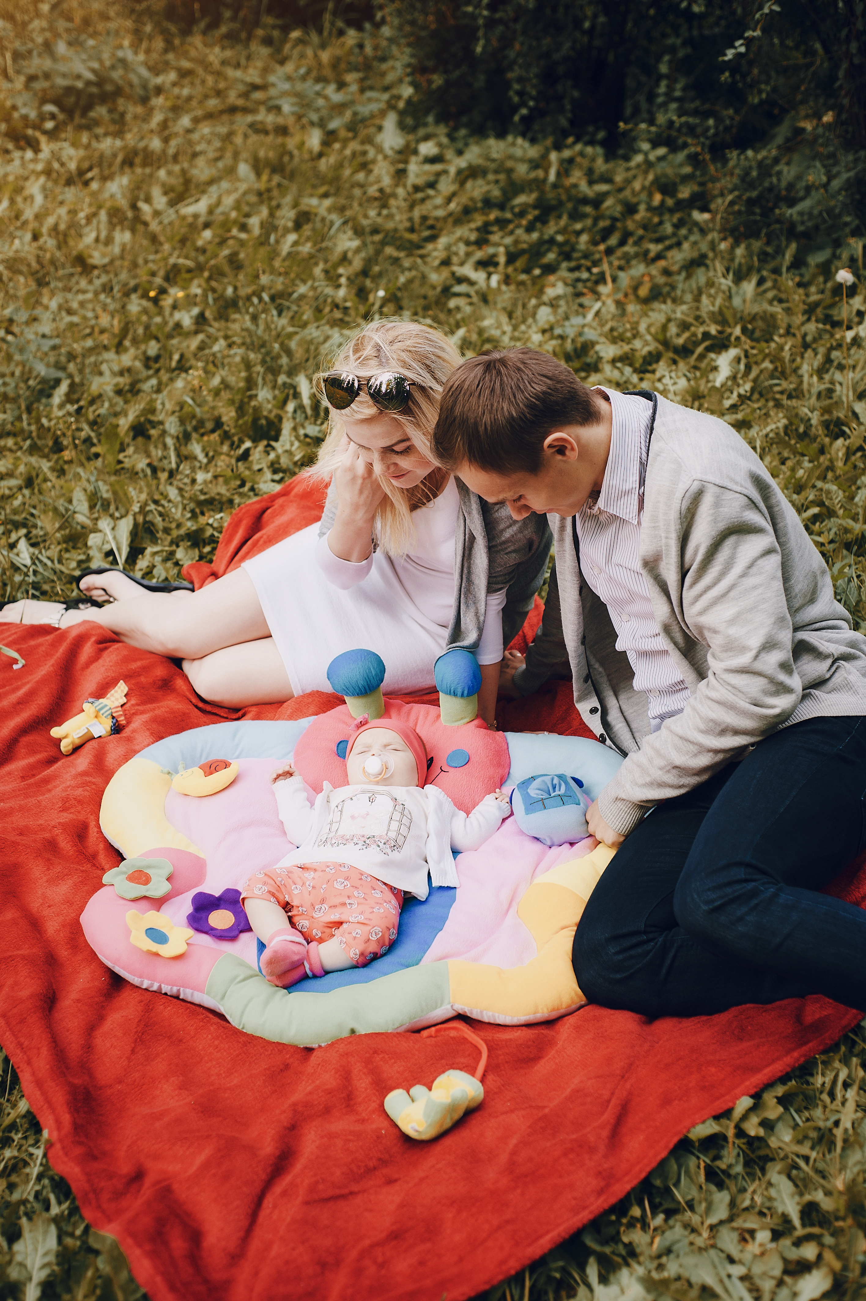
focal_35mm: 50
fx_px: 1806
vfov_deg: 39.6
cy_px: 650
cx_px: 433
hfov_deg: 27.0
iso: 250
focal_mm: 50
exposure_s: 1/1250
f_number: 4
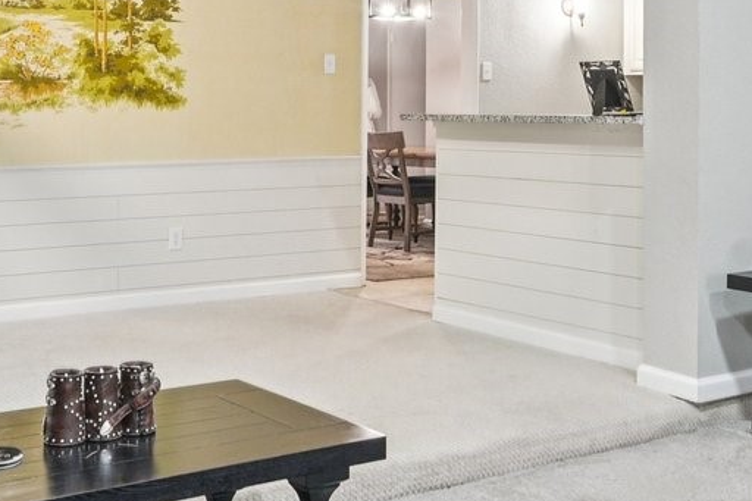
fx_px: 1169
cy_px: 162
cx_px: 345
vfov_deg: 24.0
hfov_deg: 35.6
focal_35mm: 56
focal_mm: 14
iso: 400
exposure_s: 1/6
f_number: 8
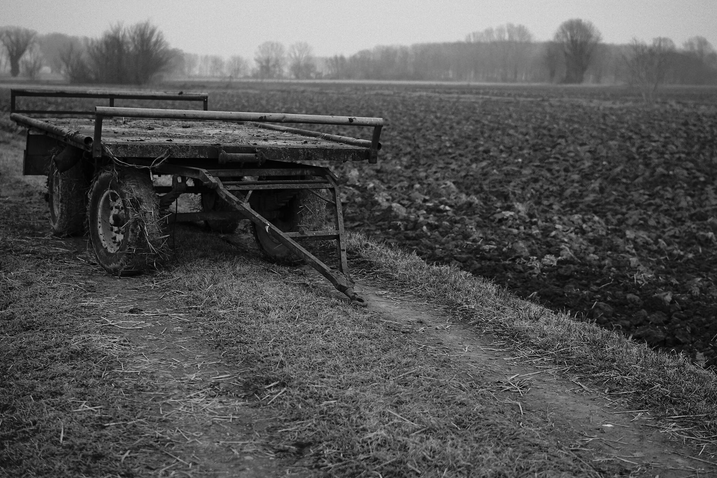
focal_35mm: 64
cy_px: 202
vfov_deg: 21.2
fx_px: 1274
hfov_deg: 31.4
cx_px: 373
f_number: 2.8
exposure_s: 1/80
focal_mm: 55
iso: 800
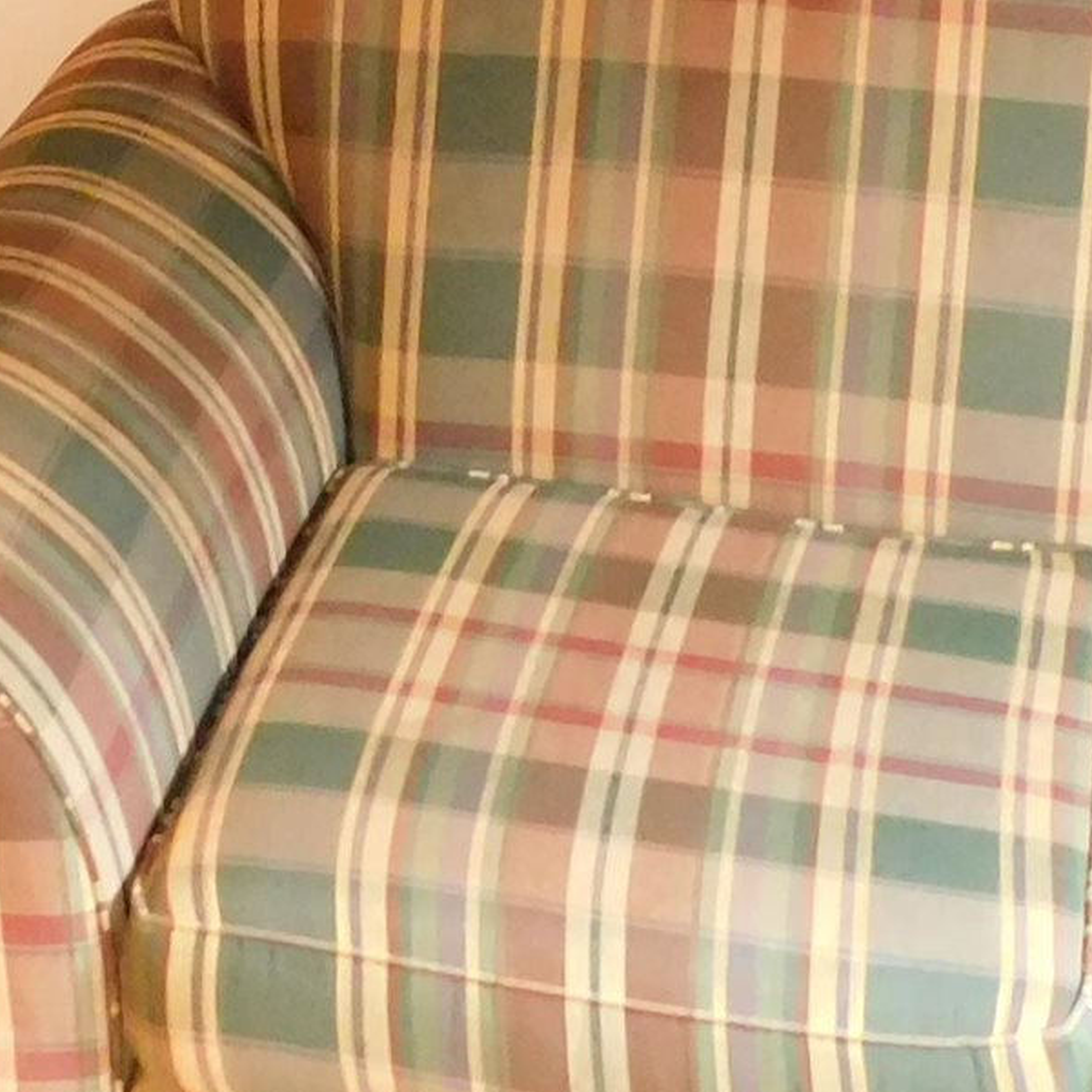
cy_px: -380
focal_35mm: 104
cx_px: 122
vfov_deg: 15.8
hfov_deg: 16.5
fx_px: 3712
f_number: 3
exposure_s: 1/8
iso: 560
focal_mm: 4
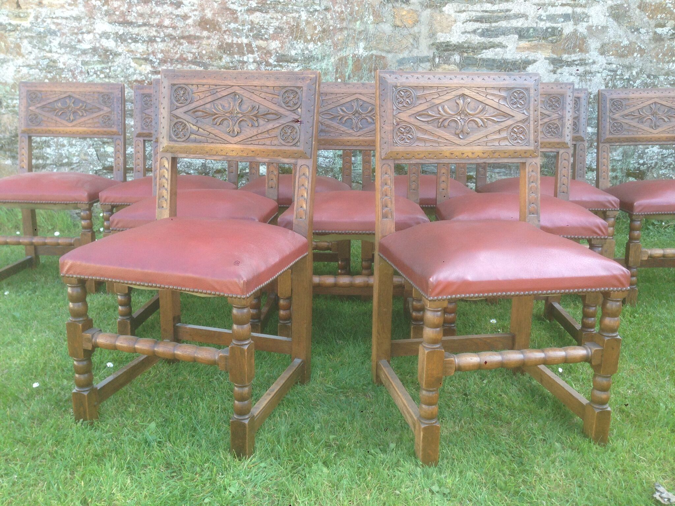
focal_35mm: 33
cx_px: 338
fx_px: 643
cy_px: 253
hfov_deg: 55.4
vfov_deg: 42.9
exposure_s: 1/120
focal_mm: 4.12
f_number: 2.4
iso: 64
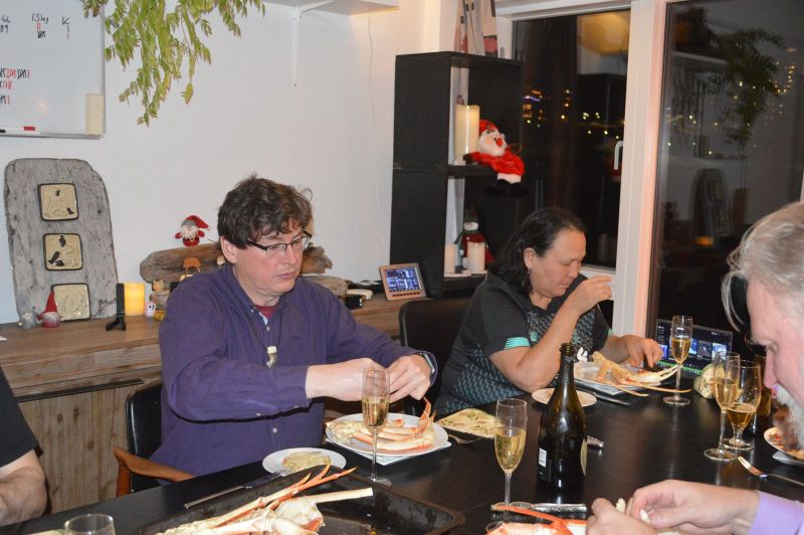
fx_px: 870
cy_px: 268
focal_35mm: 39
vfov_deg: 34.2
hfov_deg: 49.6
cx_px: 402
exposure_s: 1/60
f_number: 4.2
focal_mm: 26
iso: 3200
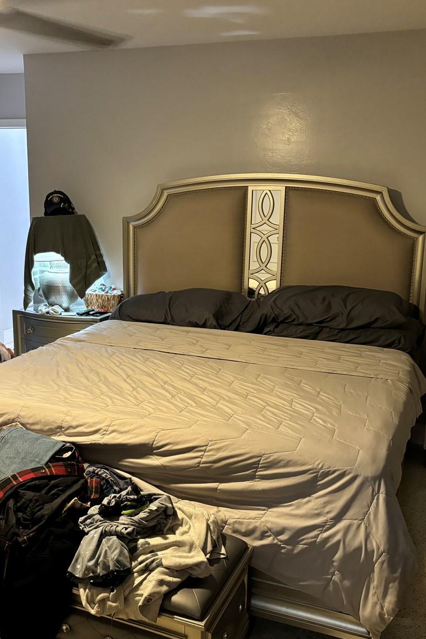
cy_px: 324
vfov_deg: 51.9
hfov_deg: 35.9
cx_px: 190
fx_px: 656
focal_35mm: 37
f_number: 1.6
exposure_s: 1/40
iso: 500
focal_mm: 5.96
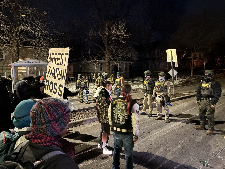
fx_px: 169
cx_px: 112
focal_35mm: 26
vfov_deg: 53.1
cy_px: 84
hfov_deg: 67.3
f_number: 1.6
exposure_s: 1/15
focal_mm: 5.96
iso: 1600
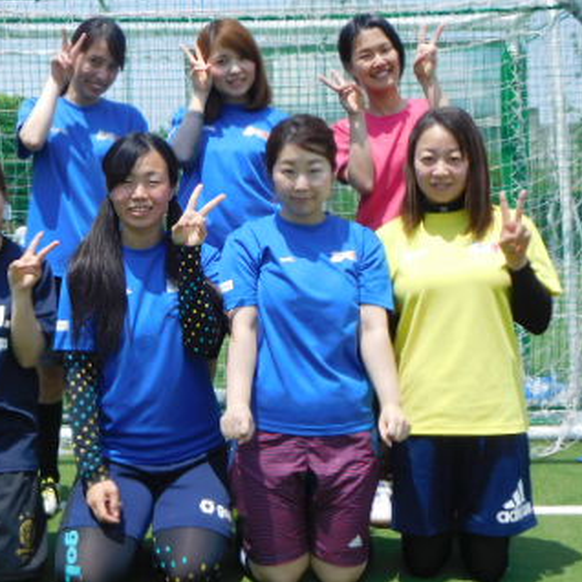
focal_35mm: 57
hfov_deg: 29.8
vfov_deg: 30.0
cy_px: 260
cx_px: 179
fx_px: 1084
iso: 125
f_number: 3.6
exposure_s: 1/1000
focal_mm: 5.7
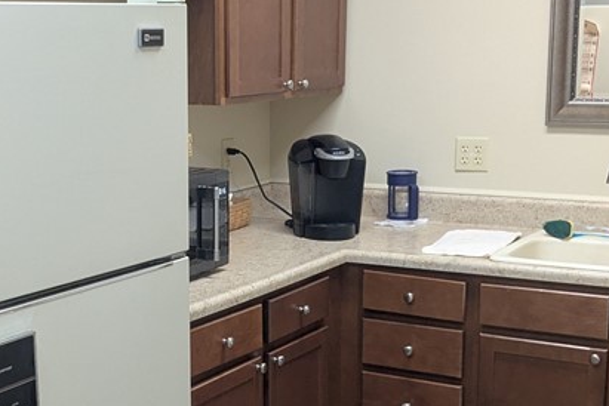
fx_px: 1184
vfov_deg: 19.3
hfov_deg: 28.6
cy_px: 316
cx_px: 199
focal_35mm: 70
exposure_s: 1/120
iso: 337
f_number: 1.73
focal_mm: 4.38
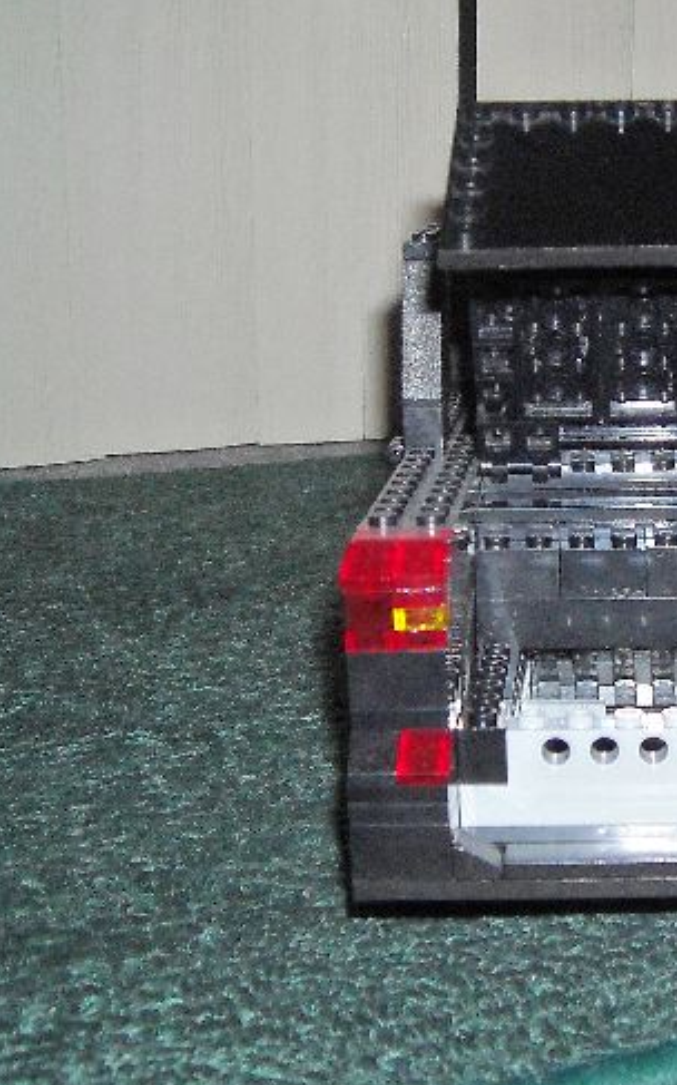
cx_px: 690
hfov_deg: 20.5
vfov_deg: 33.5
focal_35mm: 61
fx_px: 1802
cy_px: 541
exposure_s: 1/60
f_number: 2.8
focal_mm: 5.7
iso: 200
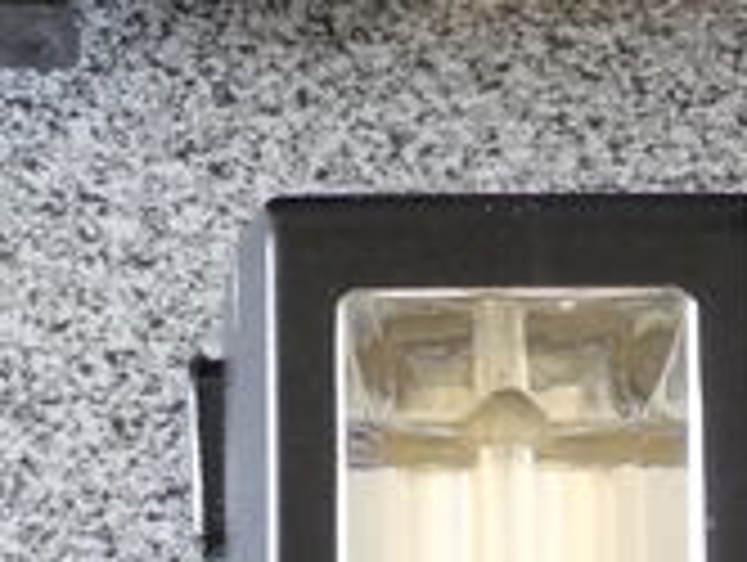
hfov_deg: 6.6
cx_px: 558
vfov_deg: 4.9
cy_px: -45
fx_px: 6505
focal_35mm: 301
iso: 400
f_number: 3.5
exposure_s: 1/11.7
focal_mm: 10.7
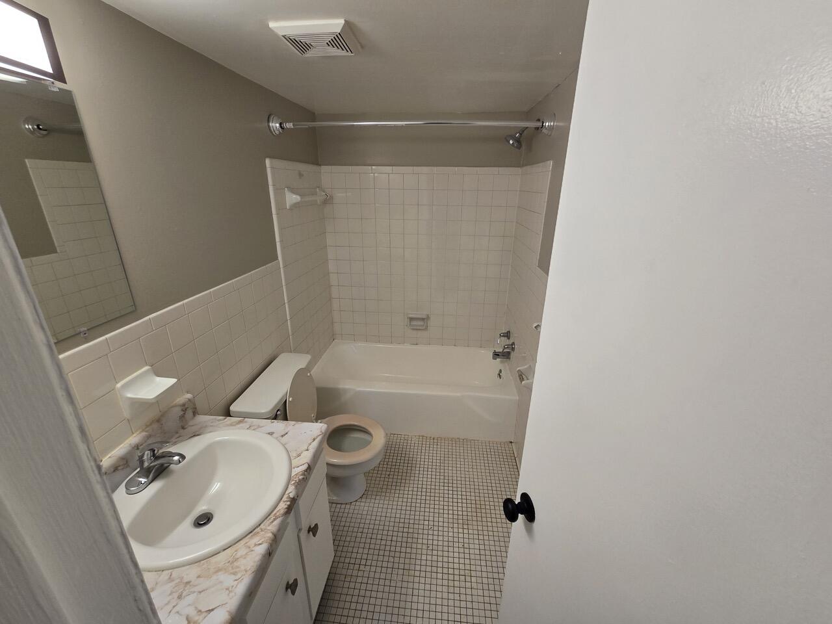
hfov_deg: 106.2
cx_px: 416
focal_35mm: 13
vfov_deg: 89.9
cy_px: 312
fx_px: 312
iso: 64
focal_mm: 2.2
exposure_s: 1/60
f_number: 2.2
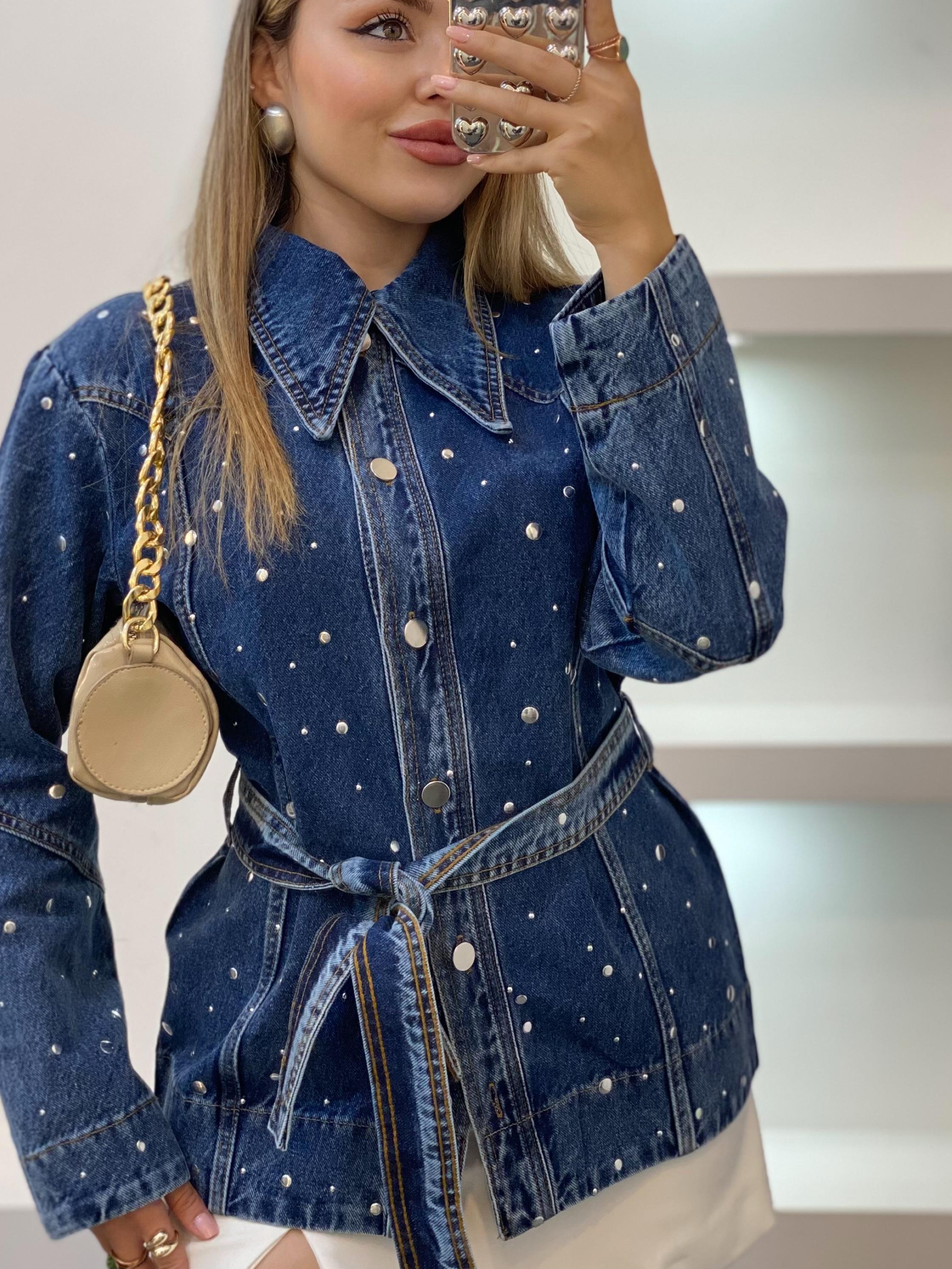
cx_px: 397
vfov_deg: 27.7
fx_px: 2567
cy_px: 505
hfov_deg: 21.0
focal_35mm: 70
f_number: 2
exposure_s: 1/100
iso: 100
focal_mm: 6
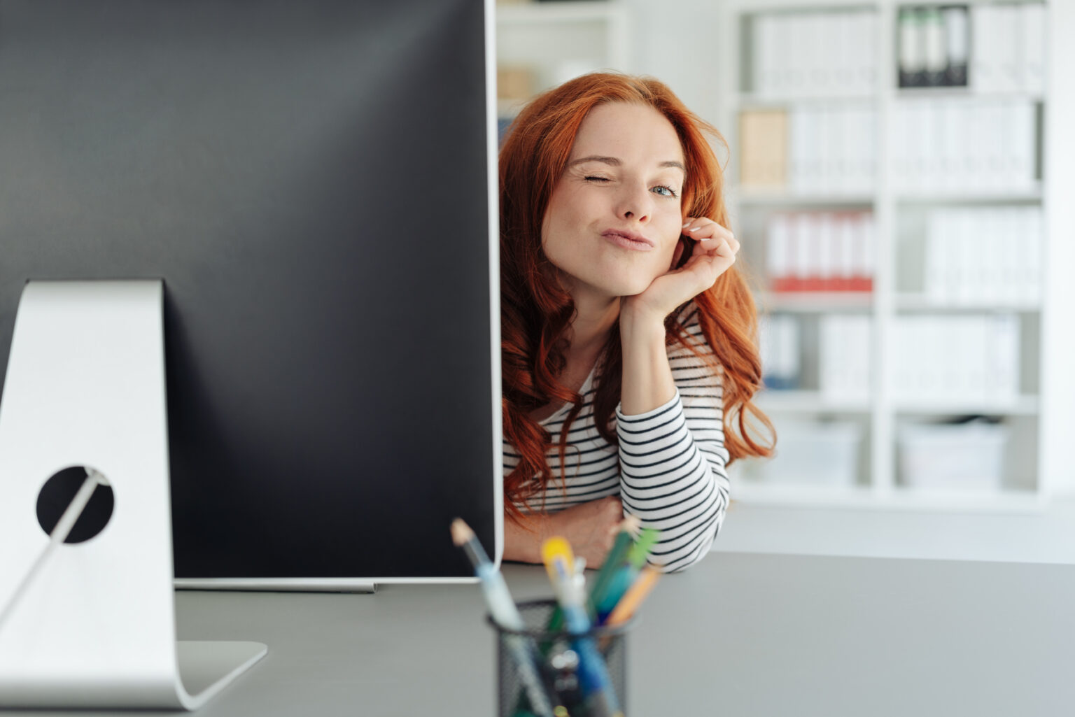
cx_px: 538
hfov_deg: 36.2
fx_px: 1643
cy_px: 358
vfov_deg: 24.6
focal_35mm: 55
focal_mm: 55
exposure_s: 1/125
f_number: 2.2
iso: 160
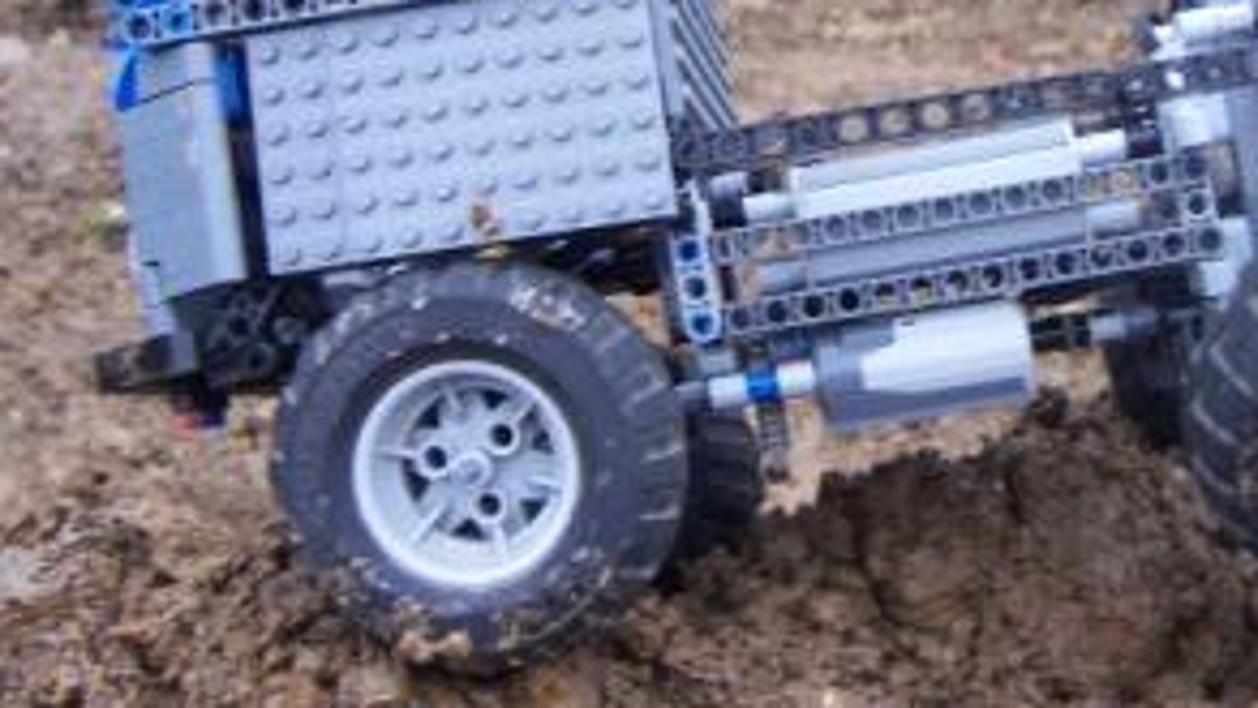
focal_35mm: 60
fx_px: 2002
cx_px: 811
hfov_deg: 34.6
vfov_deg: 19.8
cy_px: 107
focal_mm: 6
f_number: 3
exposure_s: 1/45
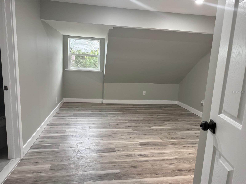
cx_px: 123
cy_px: 92
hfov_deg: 71.6
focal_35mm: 24
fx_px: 171
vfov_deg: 56.8
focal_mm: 6.76
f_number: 1.78
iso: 160
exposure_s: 1/120
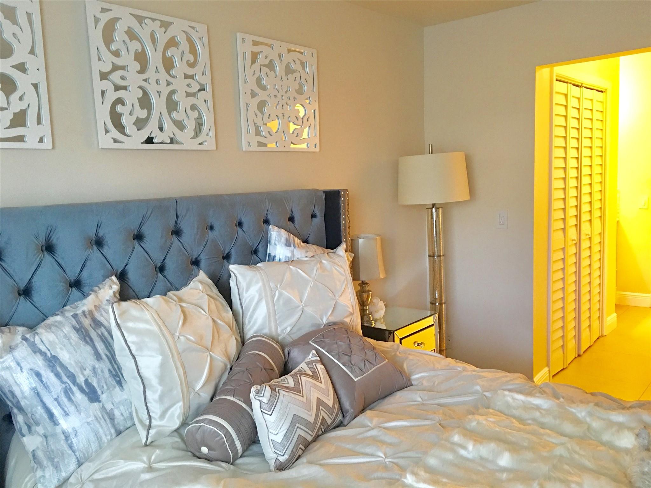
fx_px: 545
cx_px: 326
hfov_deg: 61.7
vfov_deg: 48.2
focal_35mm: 29
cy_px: 244
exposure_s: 1/15
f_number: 2.2
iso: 80
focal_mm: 4.15
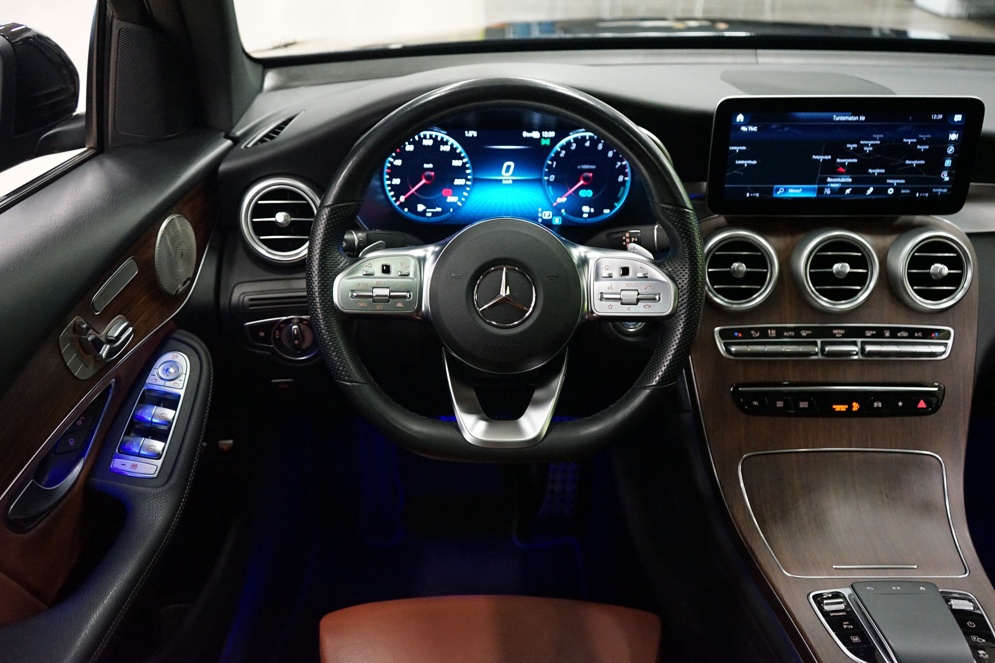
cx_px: 498
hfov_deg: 58.7
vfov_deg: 41.1
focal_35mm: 32
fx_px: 884
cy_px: 332
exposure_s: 1/40
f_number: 4
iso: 6400
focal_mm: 32
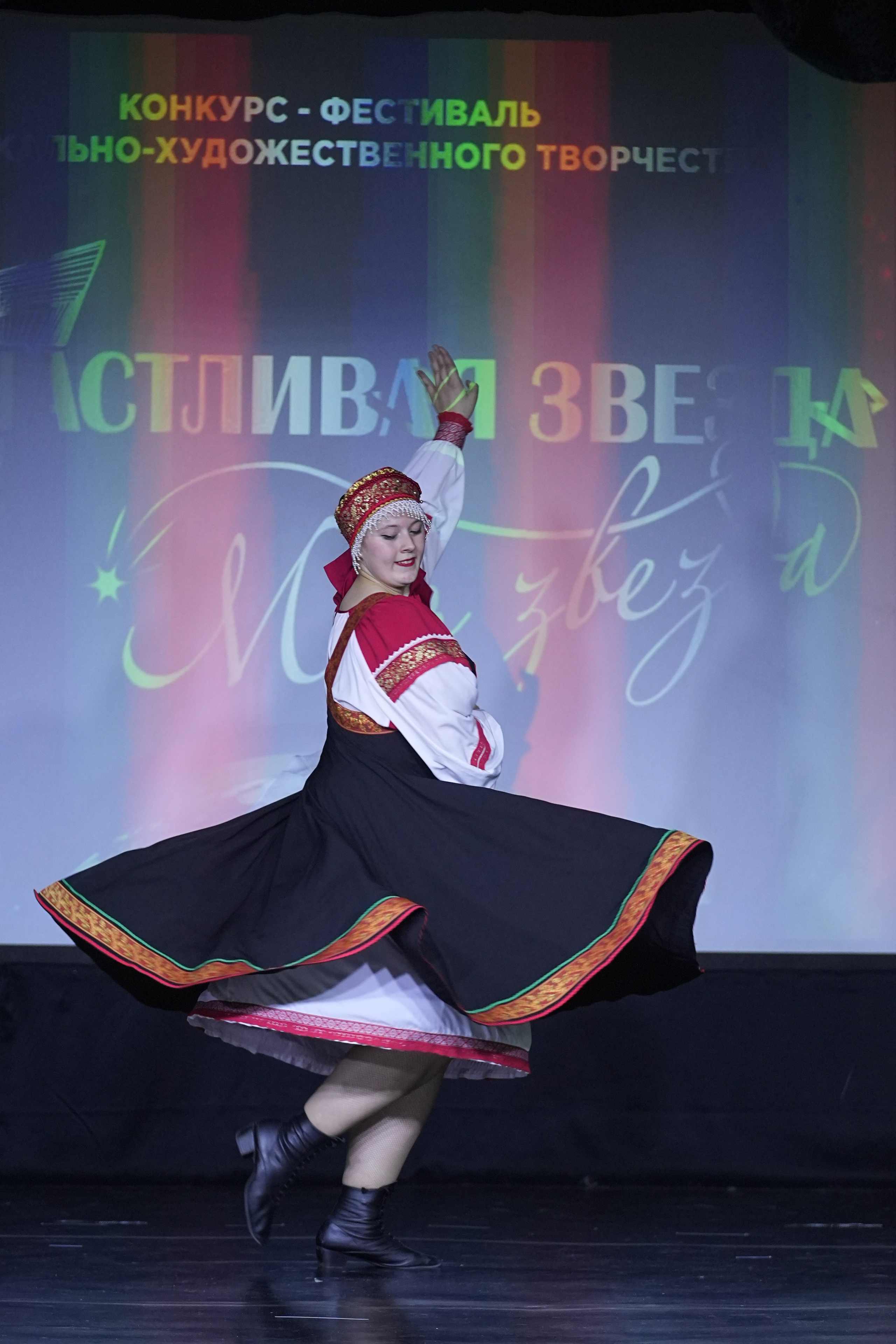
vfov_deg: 9.1
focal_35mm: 226
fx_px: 8437
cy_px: 672
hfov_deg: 6.1
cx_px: 448
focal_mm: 151
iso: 2500
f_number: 2.8
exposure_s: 1/400
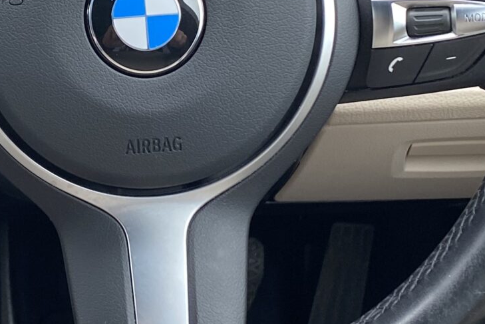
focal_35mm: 95
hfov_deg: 21.3
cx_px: 141
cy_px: 139
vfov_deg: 14.4
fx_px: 1280
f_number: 1.8
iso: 100
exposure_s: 1/121
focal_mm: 4.25
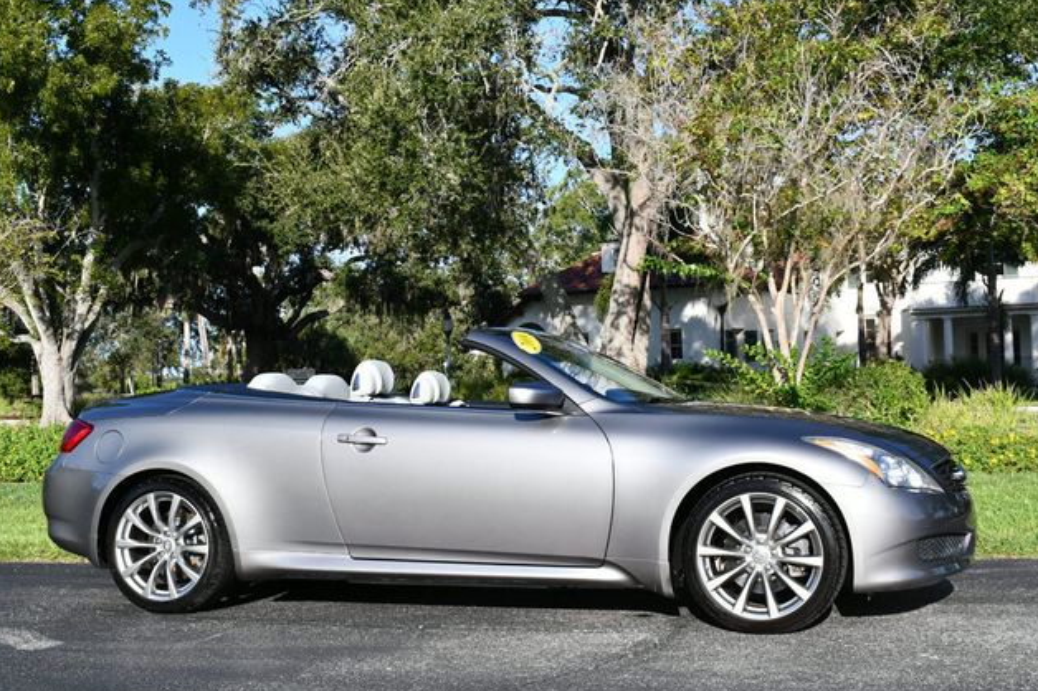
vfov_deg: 27.5
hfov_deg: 40.4
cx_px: 514
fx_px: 1412
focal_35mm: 49
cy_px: 350
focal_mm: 24
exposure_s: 1/250
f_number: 8
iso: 110
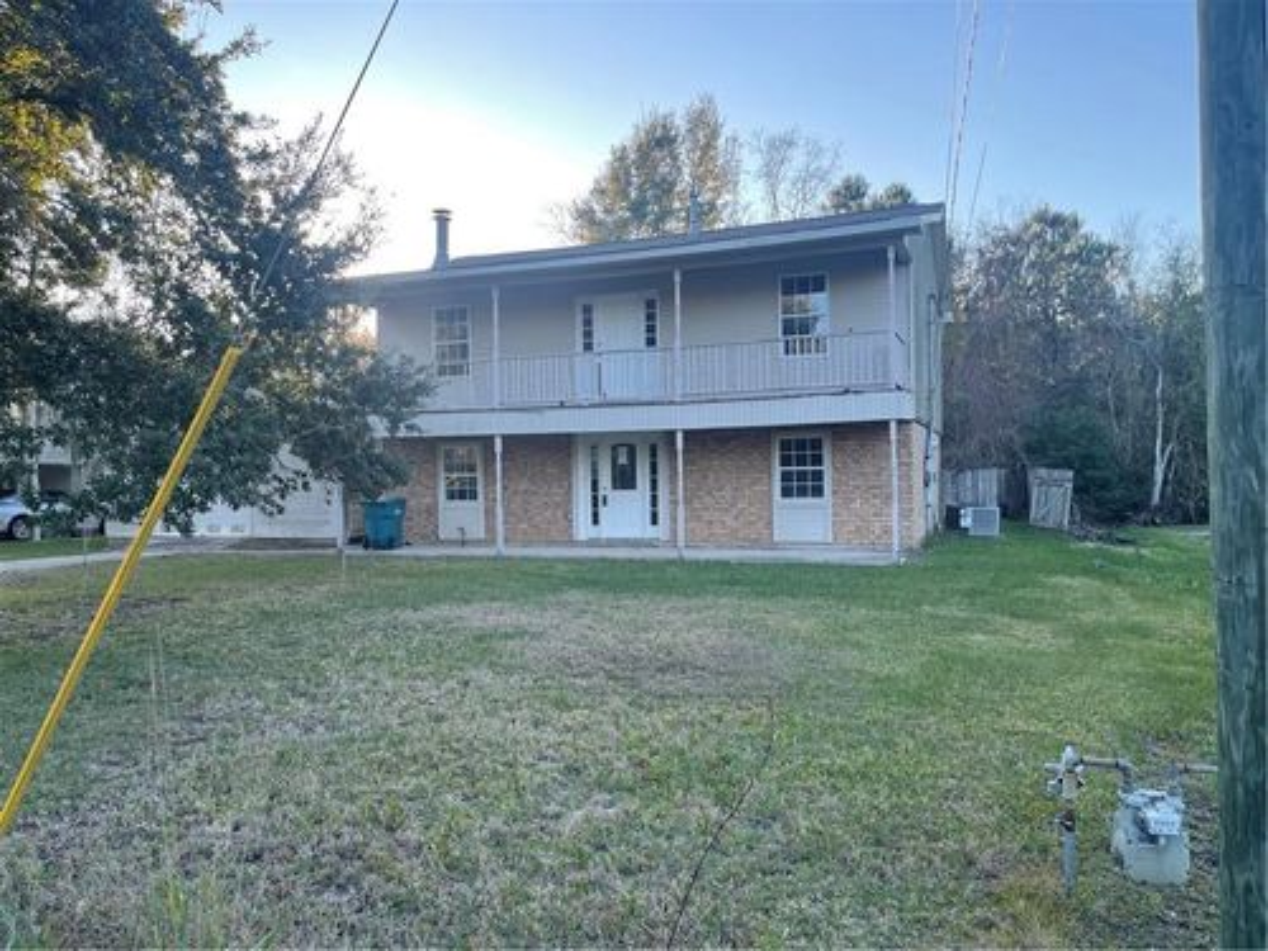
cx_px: 634
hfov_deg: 69.4
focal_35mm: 25
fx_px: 916
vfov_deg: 54.9
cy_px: 476
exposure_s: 1/509
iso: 32
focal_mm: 5.1
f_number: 1.6
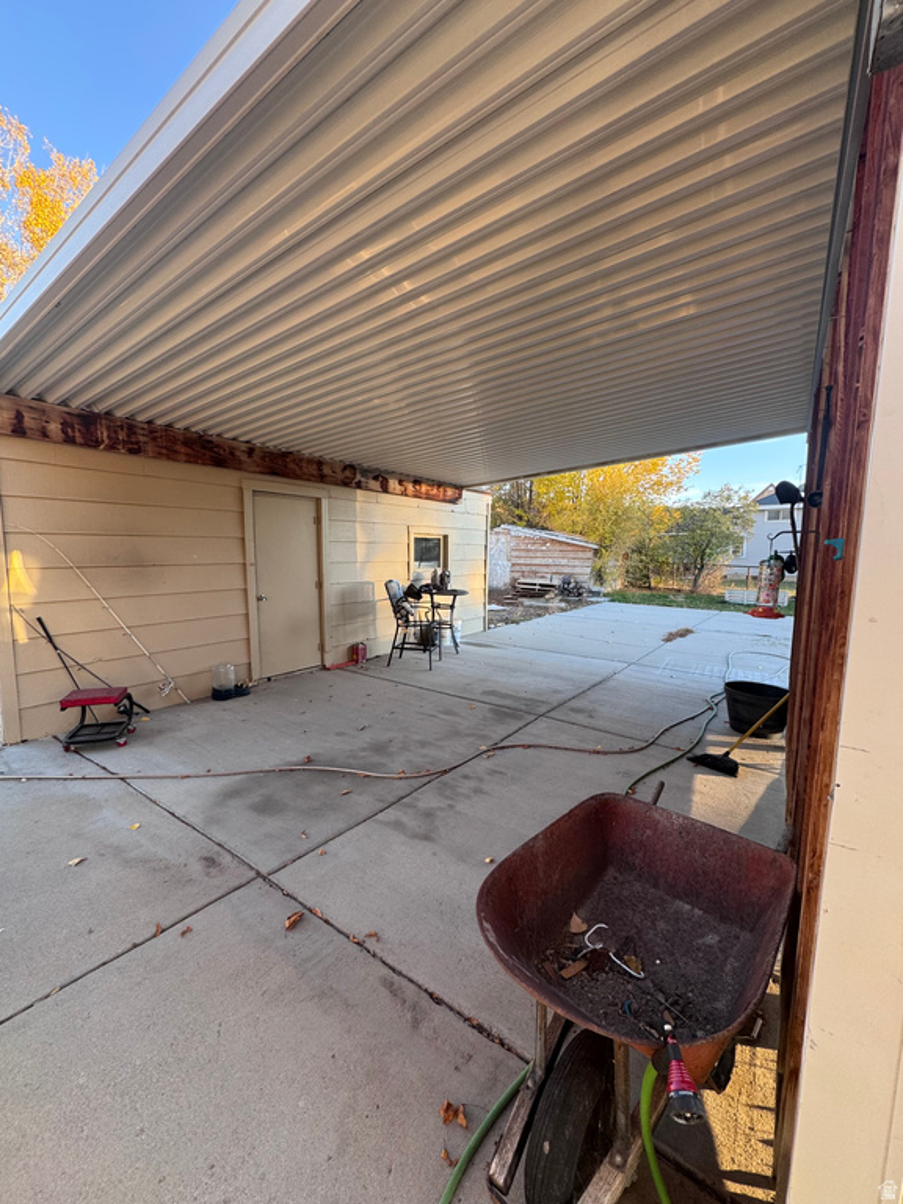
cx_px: 452
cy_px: 602
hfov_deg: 85.7
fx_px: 487
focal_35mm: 14
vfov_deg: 102.1
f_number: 2.2
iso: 64
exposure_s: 1/99
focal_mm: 2.22
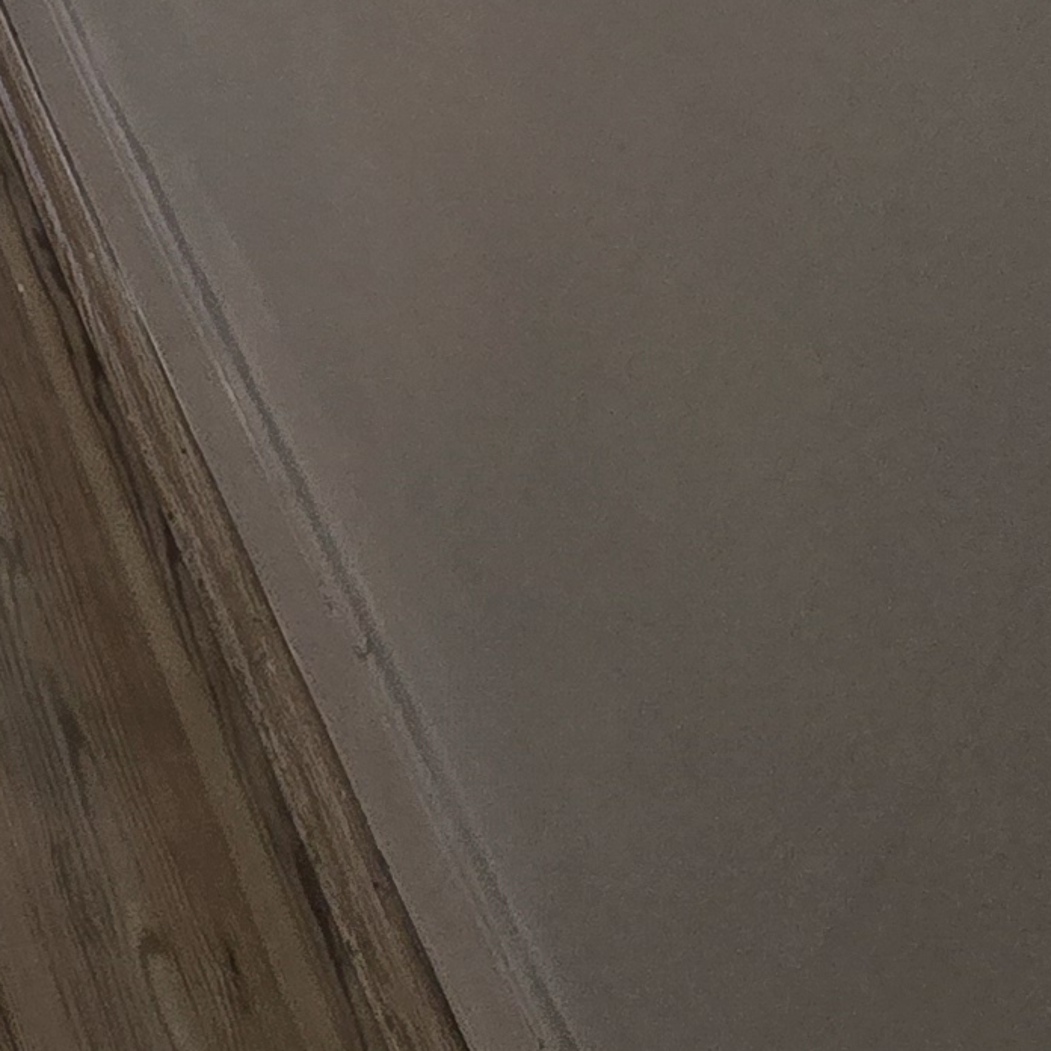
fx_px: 2267
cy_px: -773
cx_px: -817
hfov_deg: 19.7
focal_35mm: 66
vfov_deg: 20.0
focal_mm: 2.2
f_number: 2.2
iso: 50
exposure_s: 1/211
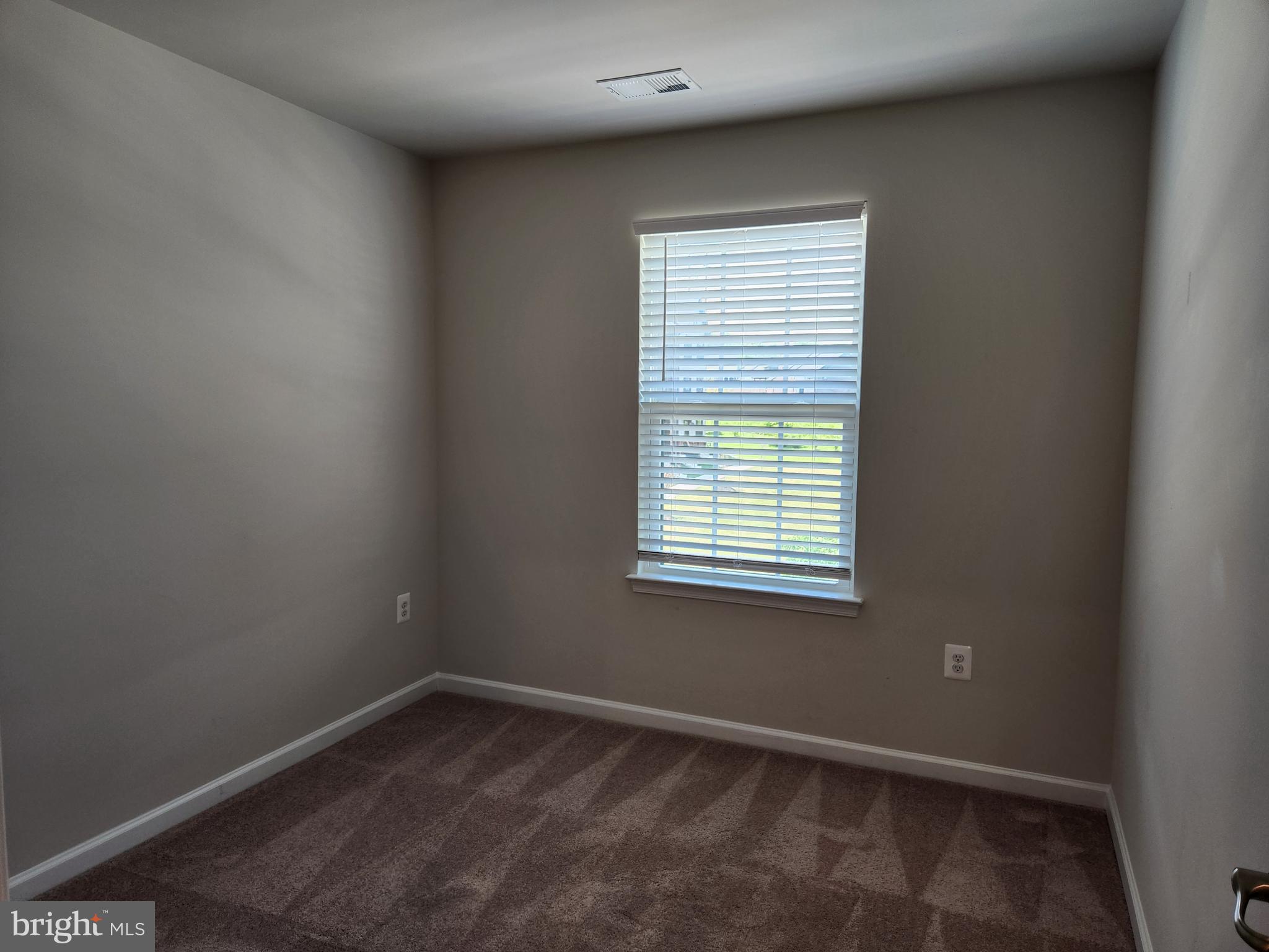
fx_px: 843
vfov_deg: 58.9
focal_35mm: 23
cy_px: 476
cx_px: 634
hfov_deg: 73.9
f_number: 1.8
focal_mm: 5.4
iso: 80
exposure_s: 1/120
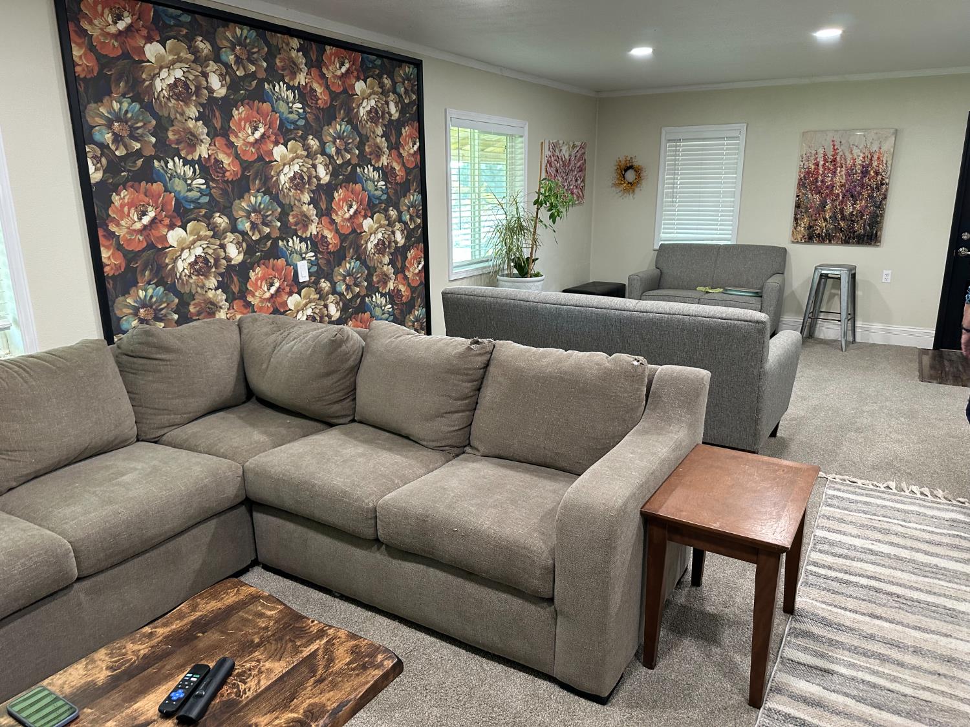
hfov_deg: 71.6
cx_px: 485
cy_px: 364
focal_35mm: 24
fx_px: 673
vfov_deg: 56.8
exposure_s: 1/60
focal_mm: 6.86
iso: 250
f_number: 1.78
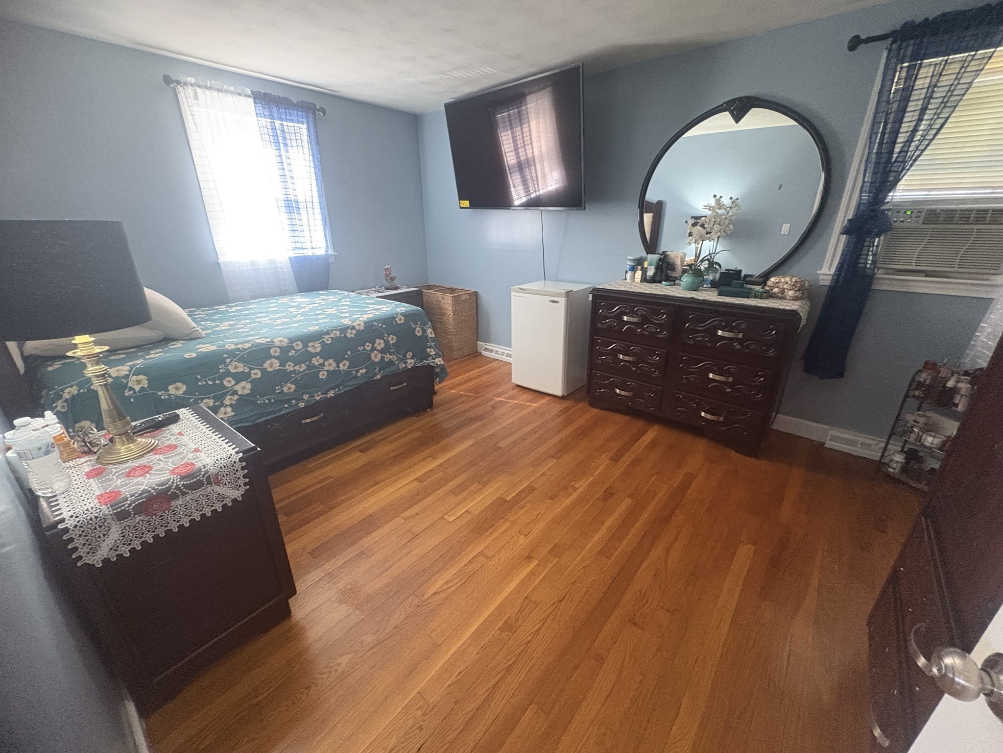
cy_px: 376
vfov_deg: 85.7
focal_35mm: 14
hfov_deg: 102.1
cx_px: 502
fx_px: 406
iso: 1000
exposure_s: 1/52
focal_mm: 2.22
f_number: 2.2
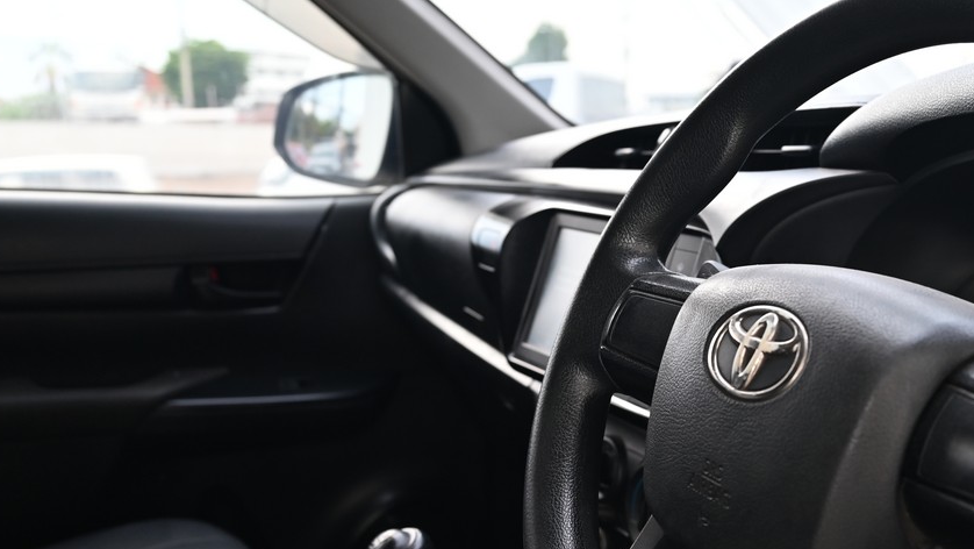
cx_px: 606
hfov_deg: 46.0
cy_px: 351
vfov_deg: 27.0
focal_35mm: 44
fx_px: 1137
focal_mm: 32
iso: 560
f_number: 4.8
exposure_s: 1/60
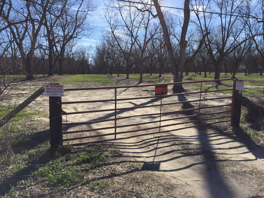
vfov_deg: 48.2
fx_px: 221
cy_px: 99
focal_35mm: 29
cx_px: 132
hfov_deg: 61.7
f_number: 2.2
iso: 32
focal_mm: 4.15
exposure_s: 1/2475
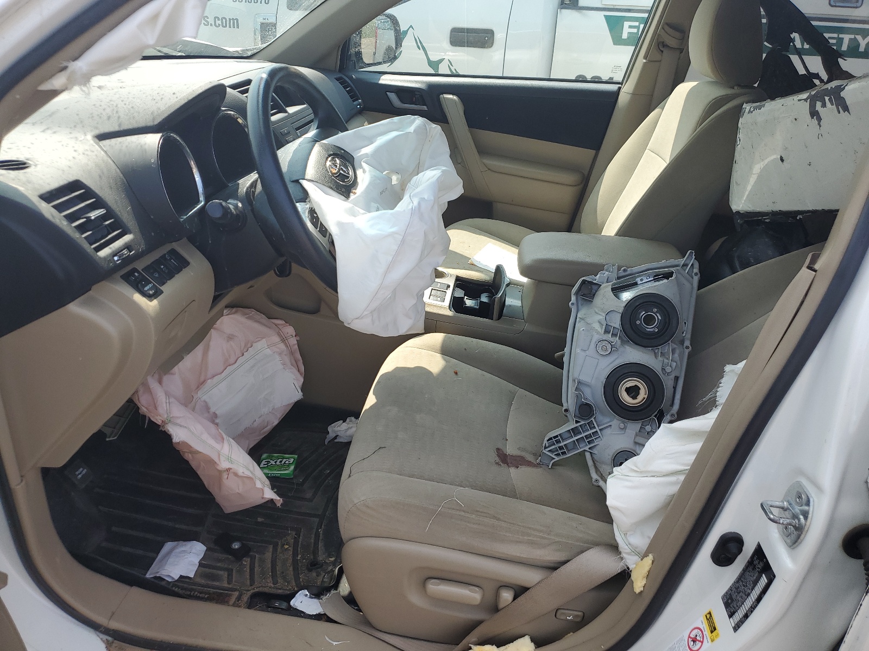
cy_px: 326
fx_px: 653
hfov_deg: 67.3
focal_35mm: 26
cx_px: 434
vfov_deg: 53.1
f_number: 1.5
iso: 50
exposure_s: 1/1000
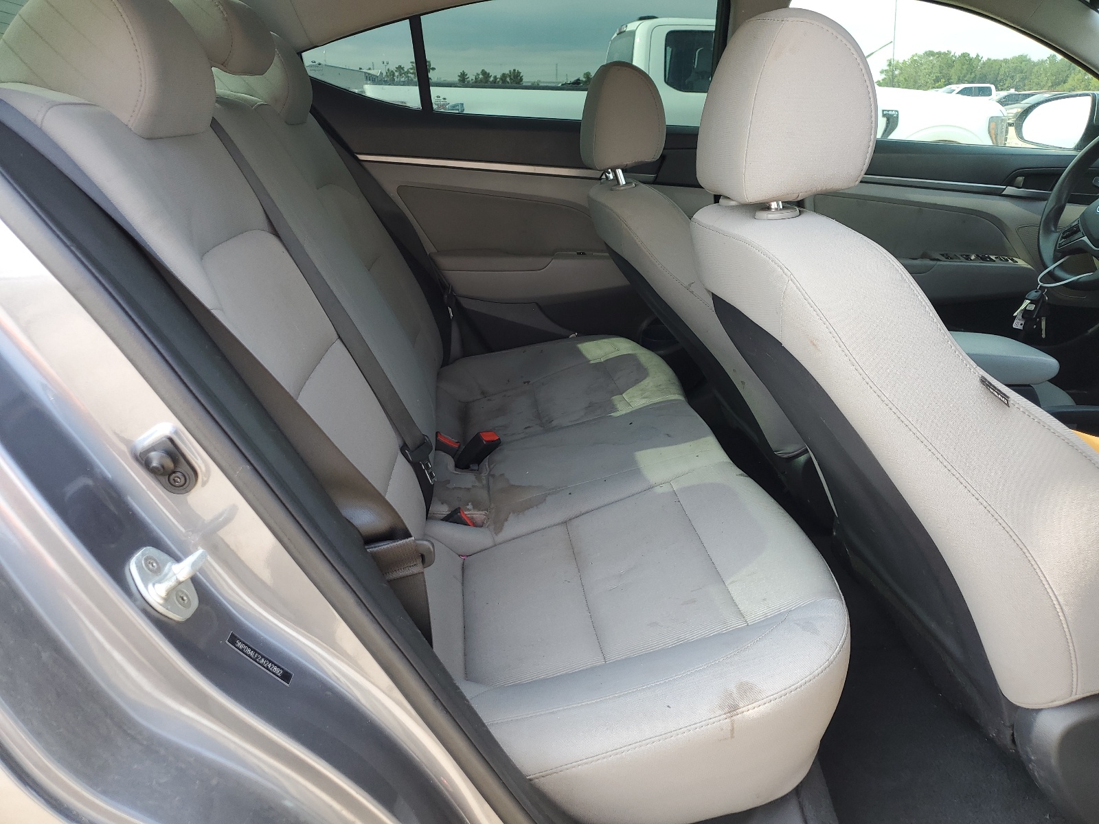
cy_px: 412
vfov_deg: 53.1
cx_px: 550
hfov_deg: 67.3
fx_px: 825
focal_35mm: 26
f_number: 1.5
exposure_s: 1/204
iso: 50
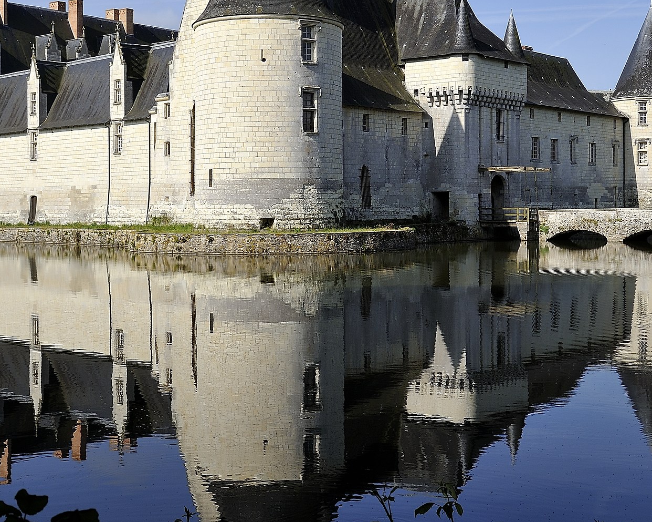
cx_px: 328
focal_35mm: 58
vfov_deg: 26.2
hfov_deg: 32.5
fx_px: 1119
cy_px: 200
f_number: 10
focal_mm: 32
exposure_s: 1/400
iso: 200
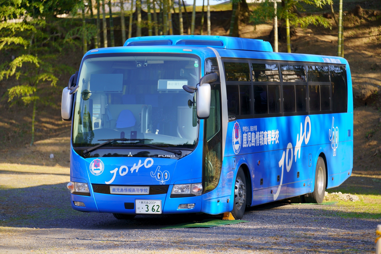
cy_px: 127
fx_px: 1694
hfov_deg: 12.8
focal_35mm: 160
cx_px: 190
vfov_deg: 8.6
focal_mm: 160
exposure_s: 1/1000
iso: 100
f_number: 2.8
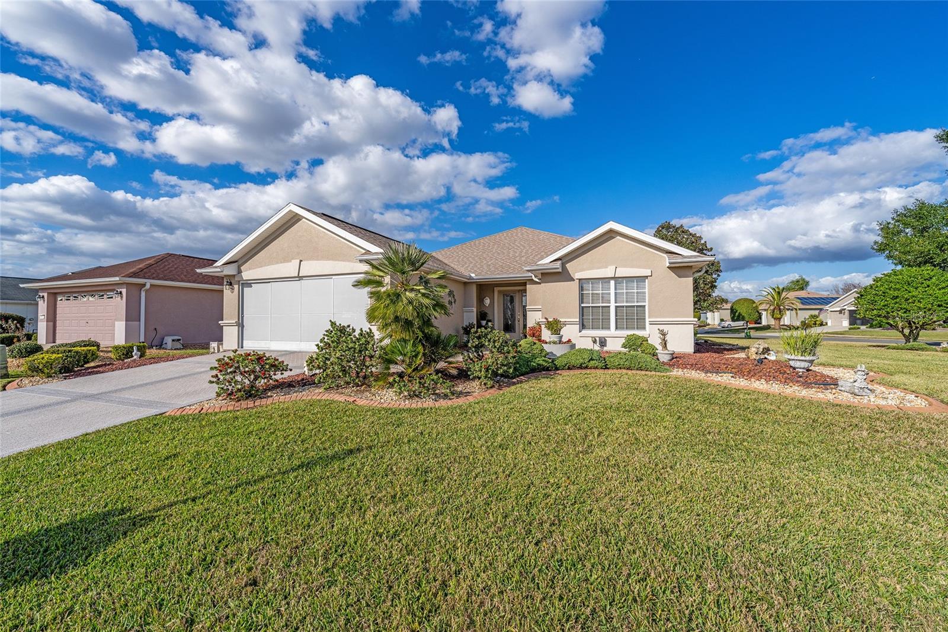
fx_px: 369
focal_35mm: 14
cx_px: 474
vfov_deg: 81.2
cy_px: 316
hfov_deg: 104.3
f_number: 8
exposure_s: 1/1000
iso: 320
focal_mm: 14
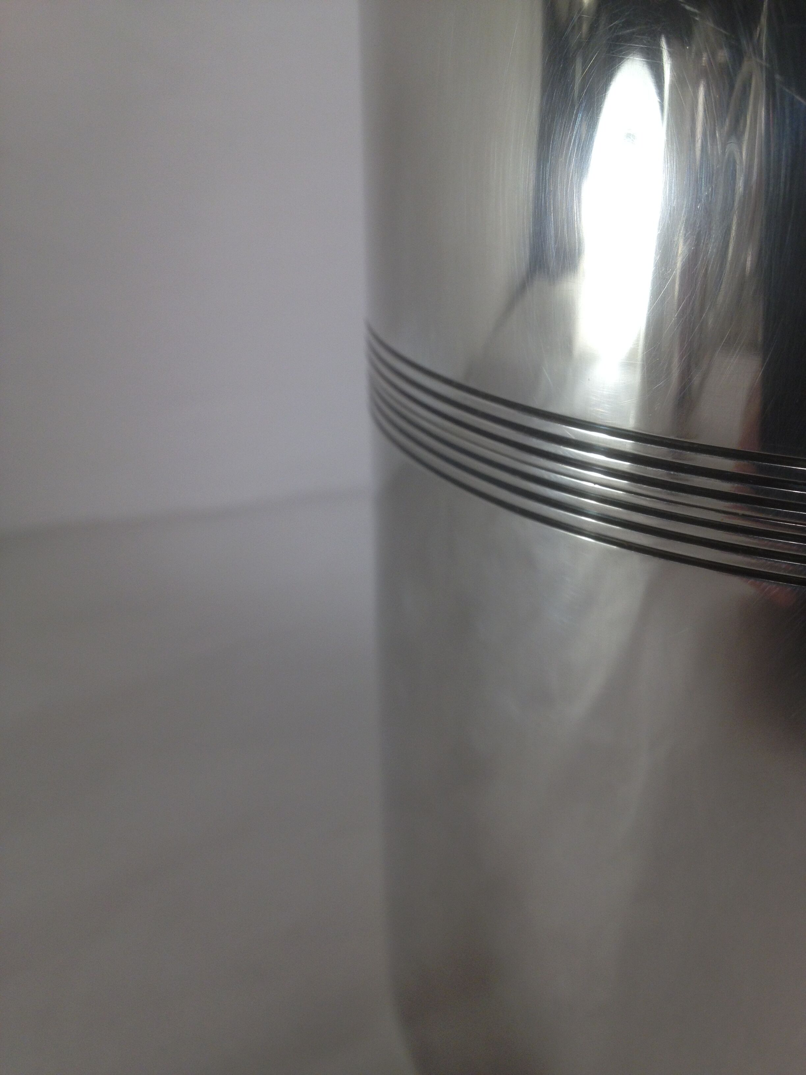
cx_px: 403
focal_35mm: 35
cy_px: 538
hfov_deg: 40.7
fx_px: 1087
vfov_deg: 52.6
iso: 64
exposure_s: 1/50
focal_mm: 4.28
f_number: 2.4
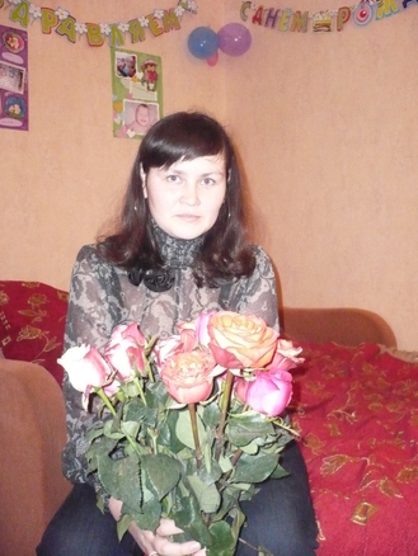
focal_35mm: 36
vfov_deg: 51.3
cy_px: 275
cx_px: 211
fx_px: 579
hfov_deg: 39.7
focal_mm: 5.8
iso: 1250
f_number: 2.8
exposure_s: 1/30
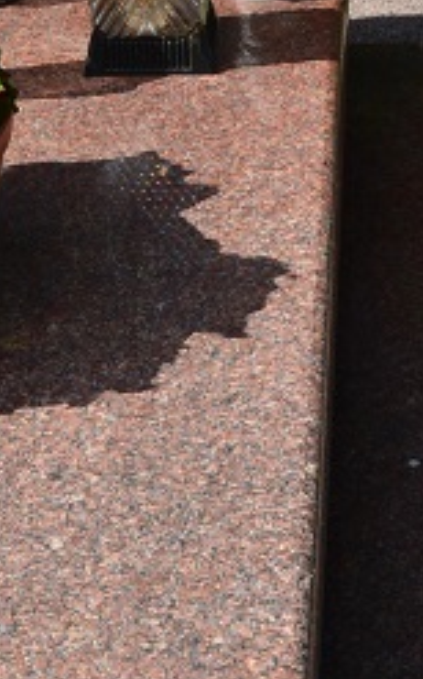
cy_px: 60
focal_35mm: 117
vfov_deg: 17.6
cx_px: -113
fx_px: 2159
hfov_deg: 10.9
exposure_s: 1/125
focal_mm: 21
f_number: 11
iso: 140
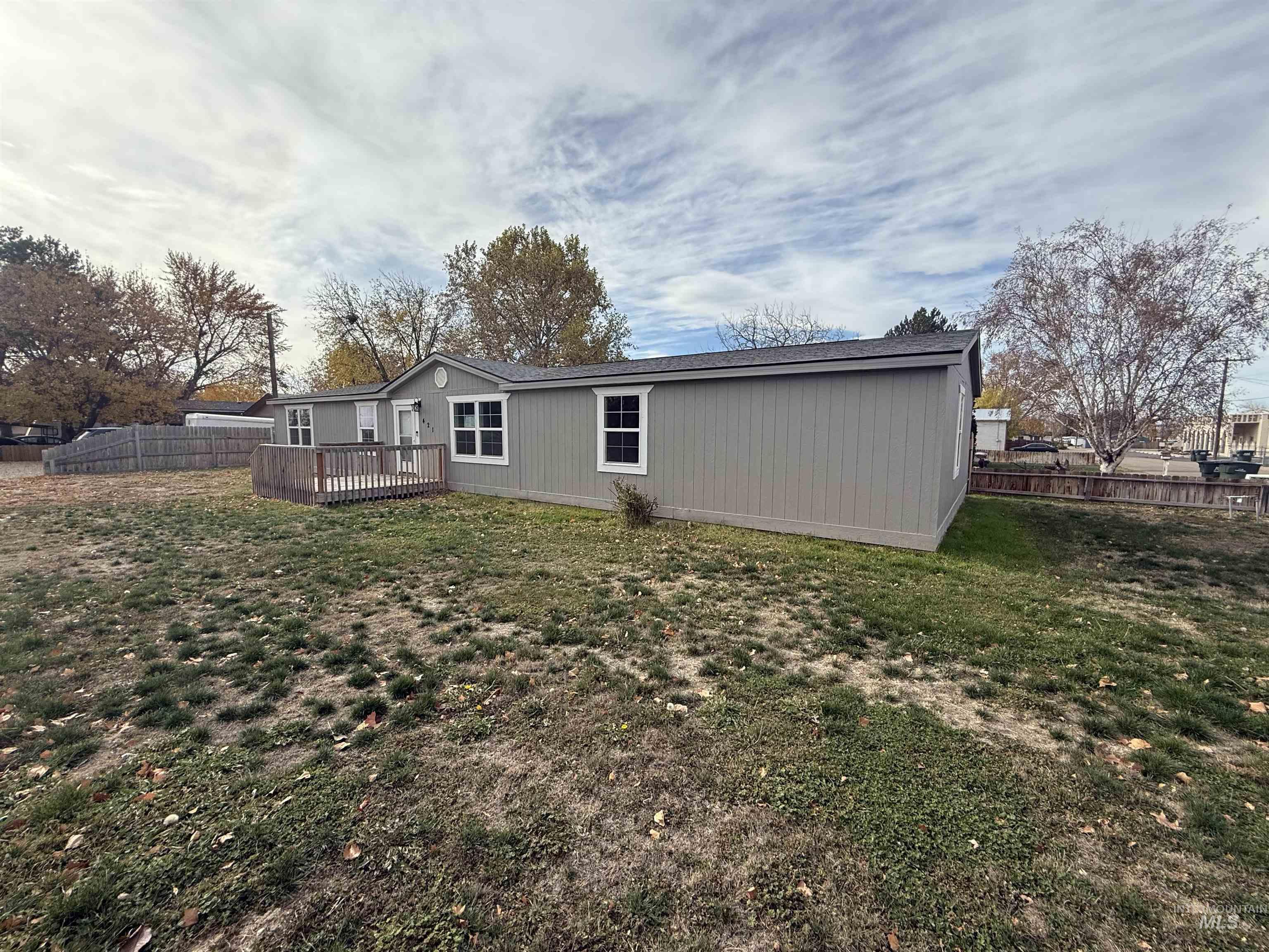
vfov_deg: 85.7
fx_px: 513
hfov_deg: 102.1
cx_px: 634
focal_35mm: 14
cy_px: 476
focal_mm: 2.22
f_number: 2.2
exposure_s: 1/1399
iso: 64
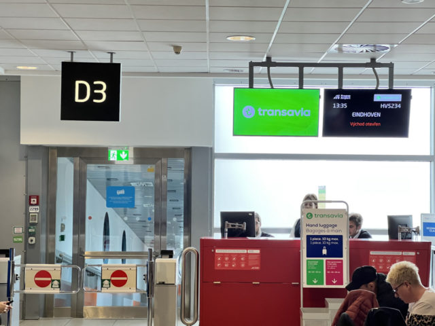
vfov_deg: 19.1
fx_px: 968
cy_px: 163
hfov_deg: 25.3
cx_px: 218
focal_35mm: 77
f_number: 2.8
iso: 320
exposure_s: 1/100
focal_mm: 9
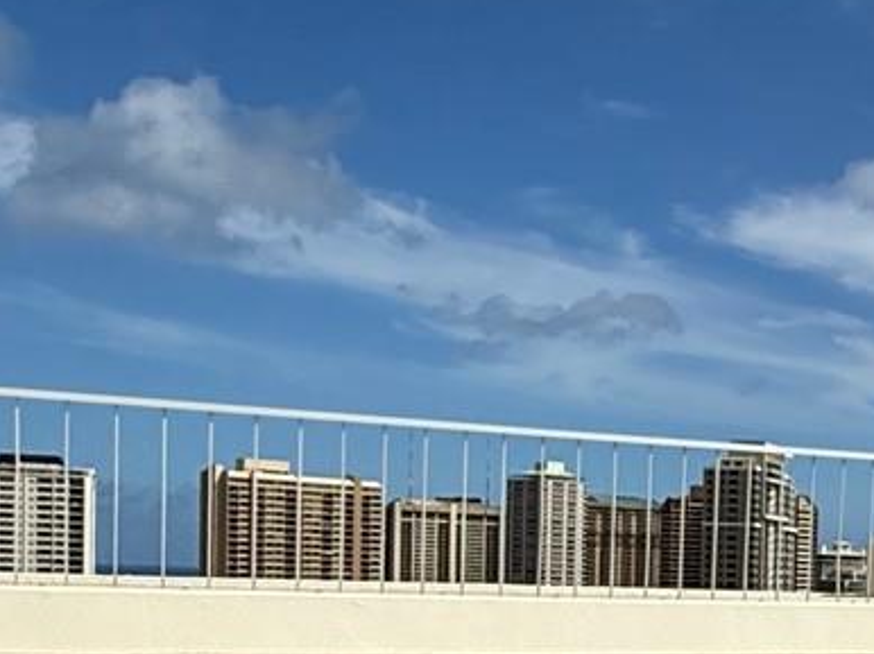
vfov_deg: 23.9
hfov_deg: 25.9
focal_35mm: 58
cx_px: 1266
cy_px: 675
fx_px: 1463
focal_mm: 2.22
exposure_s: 1/6173
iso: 50
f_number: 2.2
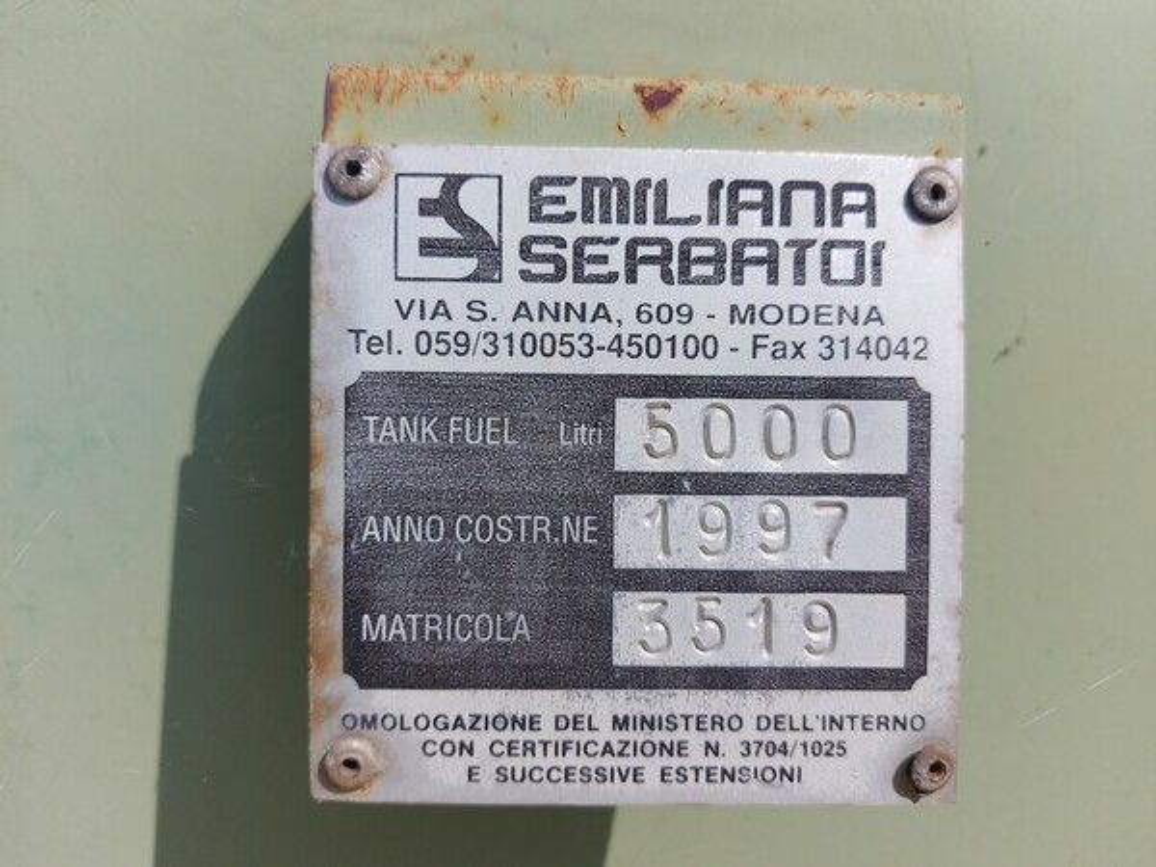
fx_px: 801
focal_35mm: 24
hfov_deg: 71.6
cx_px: 578
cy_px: 434
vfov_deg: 56.8
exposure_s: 1/1884
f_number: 1.8
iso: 32
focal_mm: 5.23
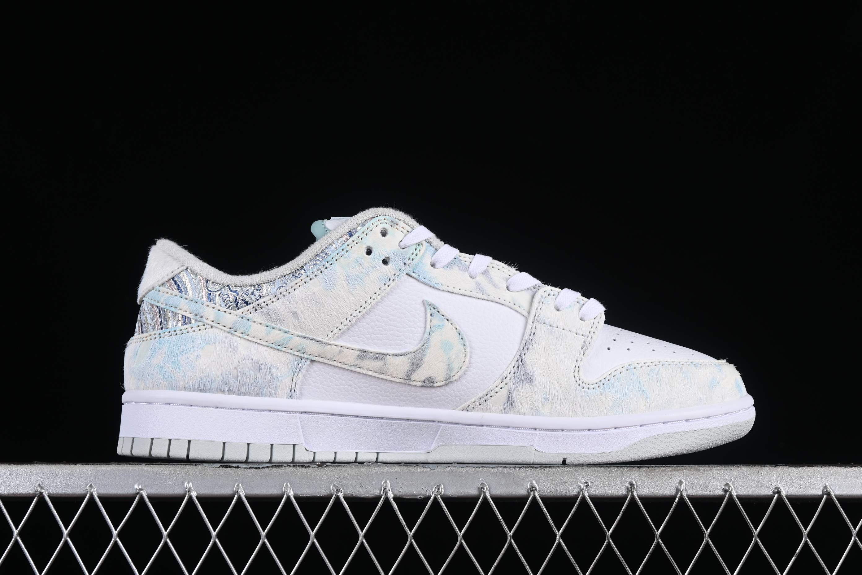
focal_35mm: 75
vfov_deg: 18.2
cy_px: 288
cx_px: 431
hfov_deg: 27.0
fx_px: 1796
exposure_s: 1/80
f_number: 8
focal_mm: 50
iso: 160
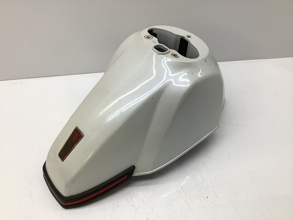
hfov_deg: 58.4
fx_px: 262
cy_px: 110
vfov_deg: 45.4
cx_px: 146
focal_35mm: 31
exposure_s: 1/120
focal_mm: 3.3
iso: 32
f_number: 2.4
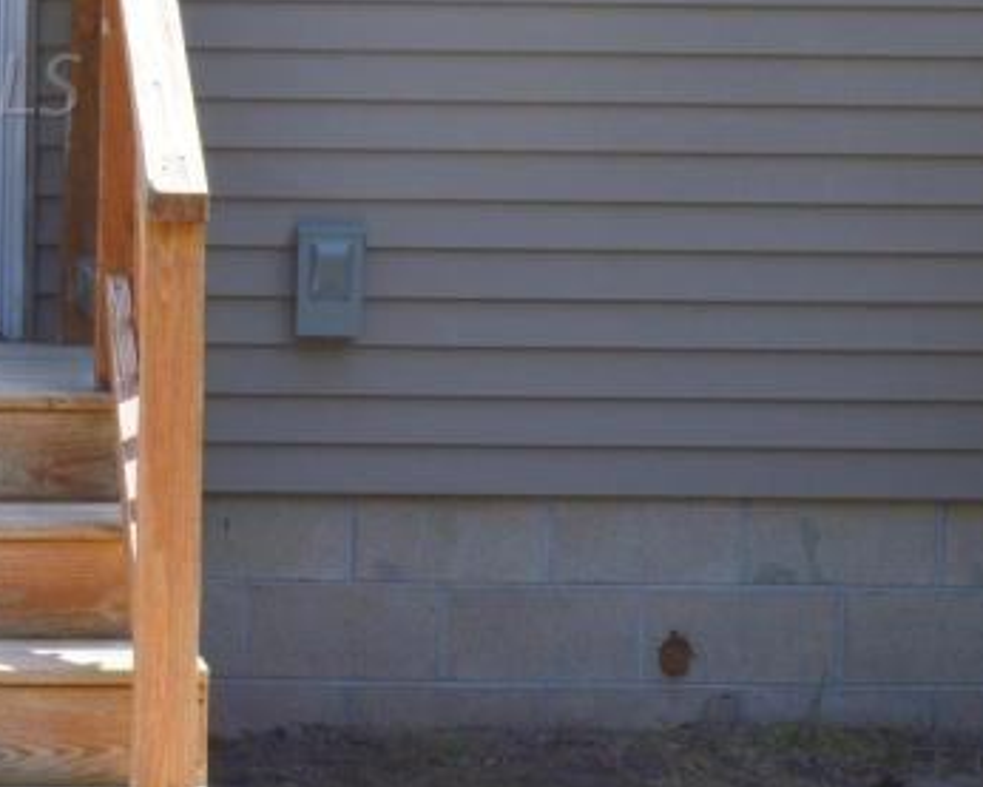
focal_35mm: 122
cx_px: -243
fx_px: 3550
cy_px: 85
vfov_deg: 12.6
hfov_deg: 15.1
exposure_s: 1/320
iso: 400
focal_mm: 26
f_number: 10
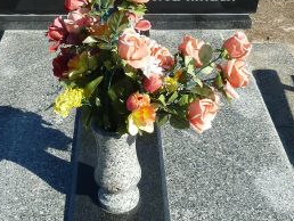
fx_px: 527
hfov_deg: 31.1
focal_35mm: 62
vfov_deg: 23.6
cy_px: 84
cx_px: 119
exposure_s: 1/500
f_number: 4
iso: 80
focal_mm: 4.1
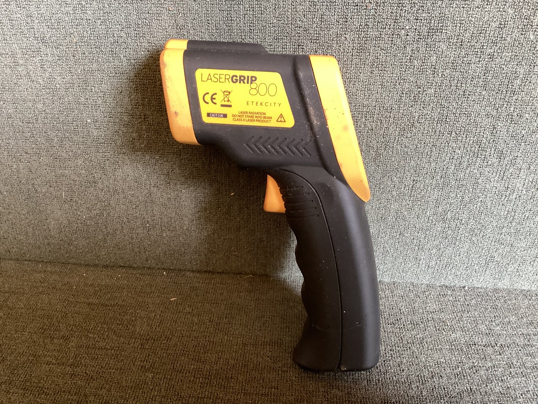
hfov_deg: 58.3
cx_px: 269
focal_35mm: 31
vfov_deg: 45.4
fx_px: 482
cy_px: 202
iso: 250
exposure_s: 1/50
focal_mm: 3.3
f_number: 2.4
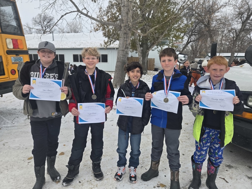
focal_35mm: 23
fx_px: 167
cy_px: 94
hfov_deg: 73.9
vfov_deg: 58.9
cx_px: 126
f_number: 1.8
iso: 80
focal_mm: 5.4
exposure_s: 1/1904
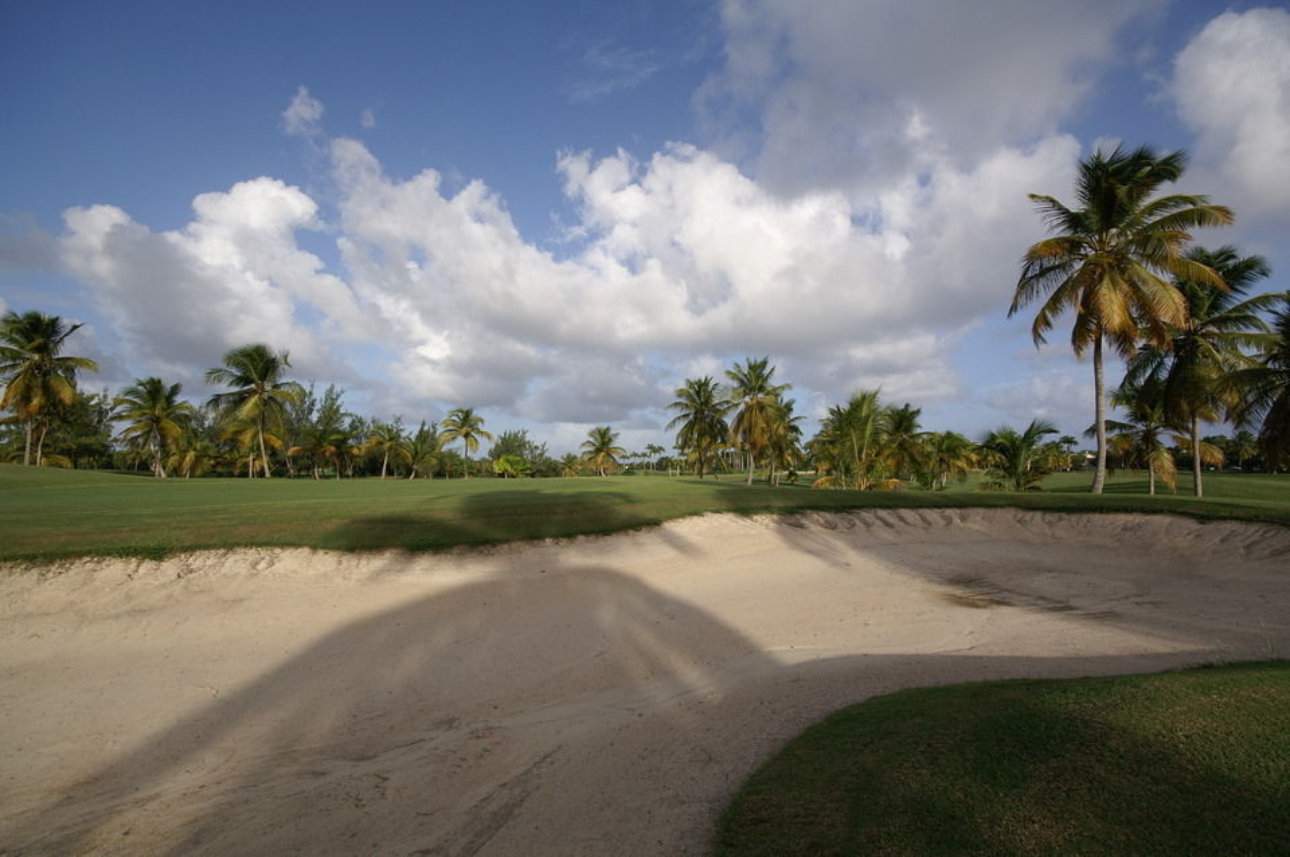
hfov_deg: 100.4
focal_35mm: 15
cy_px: 428
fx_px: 537
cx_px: 645
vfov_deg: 77.2
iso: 100
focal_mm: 10
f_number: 10
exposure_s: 1/250
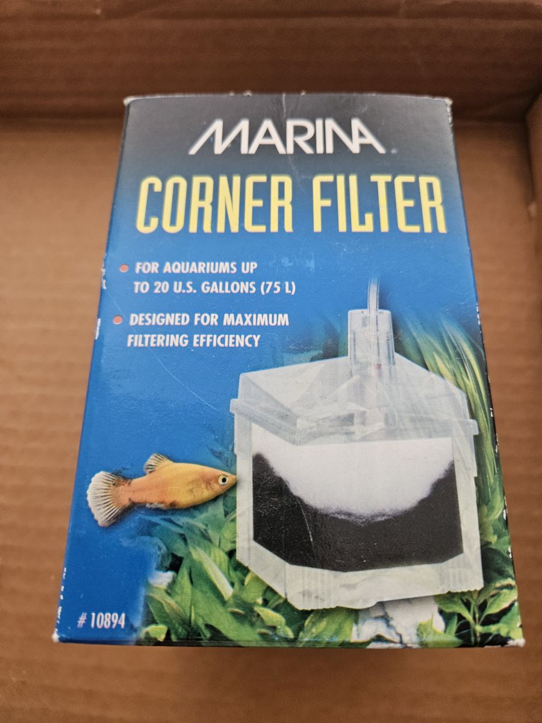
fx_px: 480
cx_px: 271
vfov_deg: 73.9
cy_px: 362
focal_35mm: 23
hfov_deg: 58.9
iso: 320
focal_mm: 5.4
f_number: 1.8
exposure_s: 1/100
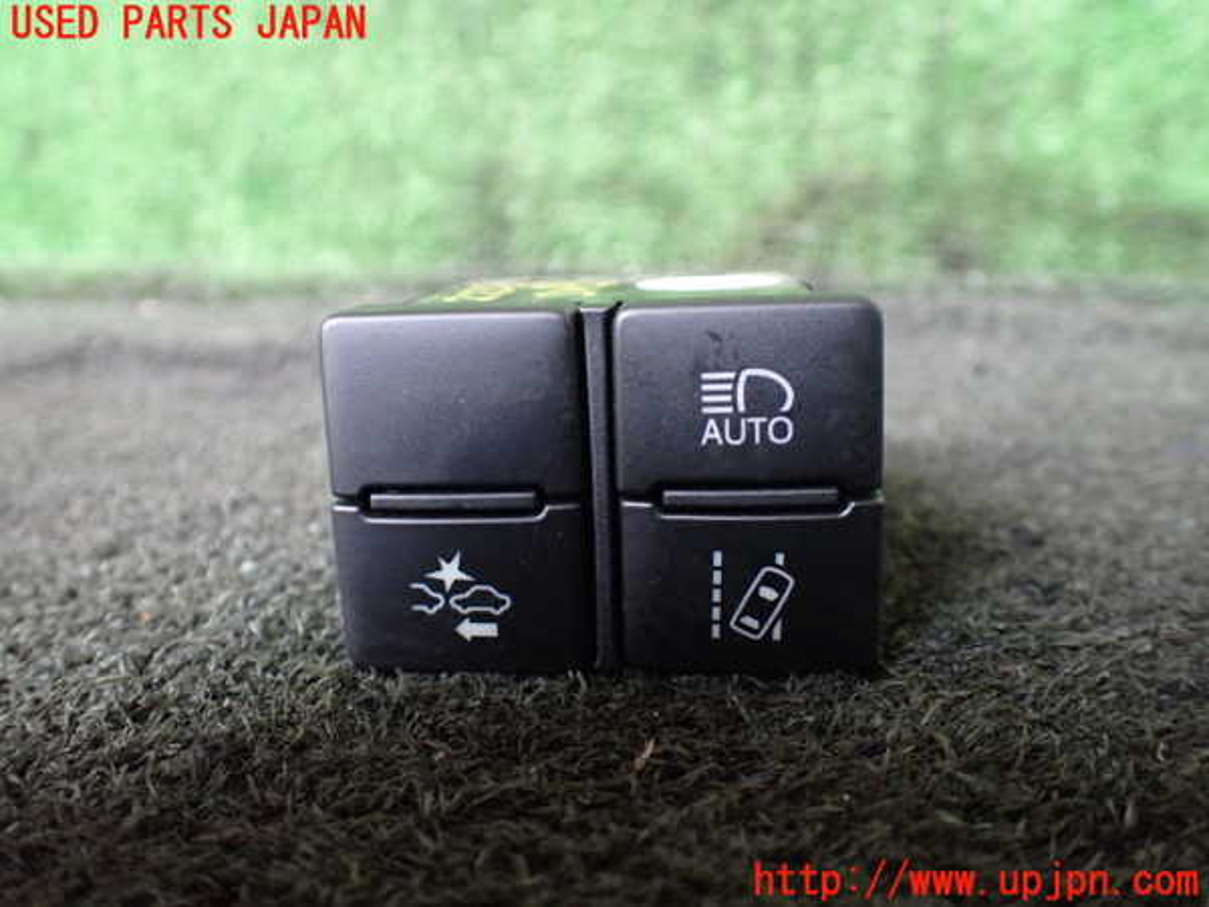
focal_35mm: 30
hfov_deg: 60.0
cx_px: 604
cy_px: 454
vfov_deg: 46.8
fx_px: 1048
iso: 800
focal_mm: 5.4
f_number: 2.3
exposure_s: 1/30
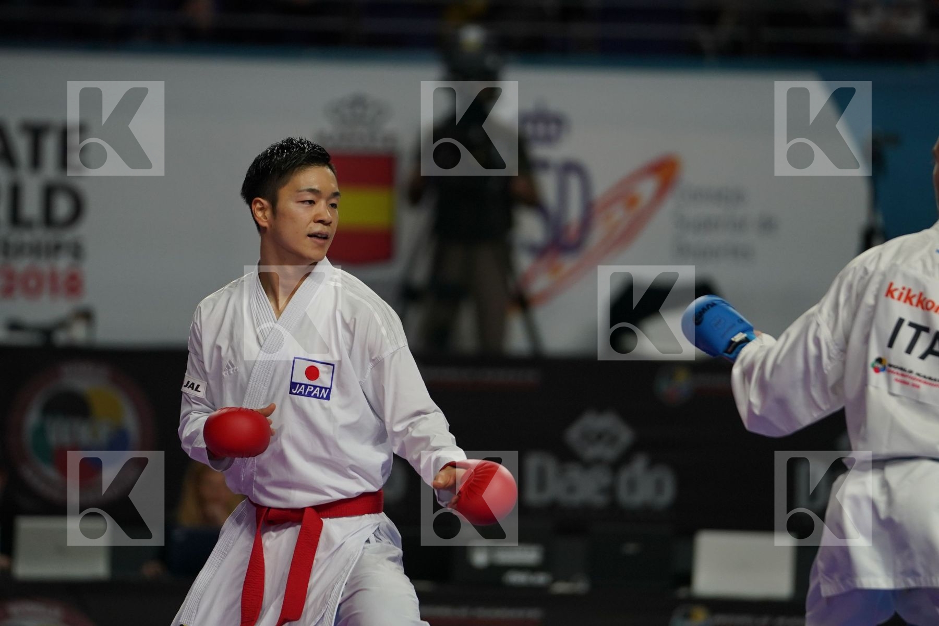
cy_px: 313
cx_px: 470
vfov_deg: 4.6
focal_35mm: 300
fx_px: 7824
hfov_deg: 6.9
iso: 1000
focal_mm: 200
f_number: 2.8
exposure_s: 1/1000
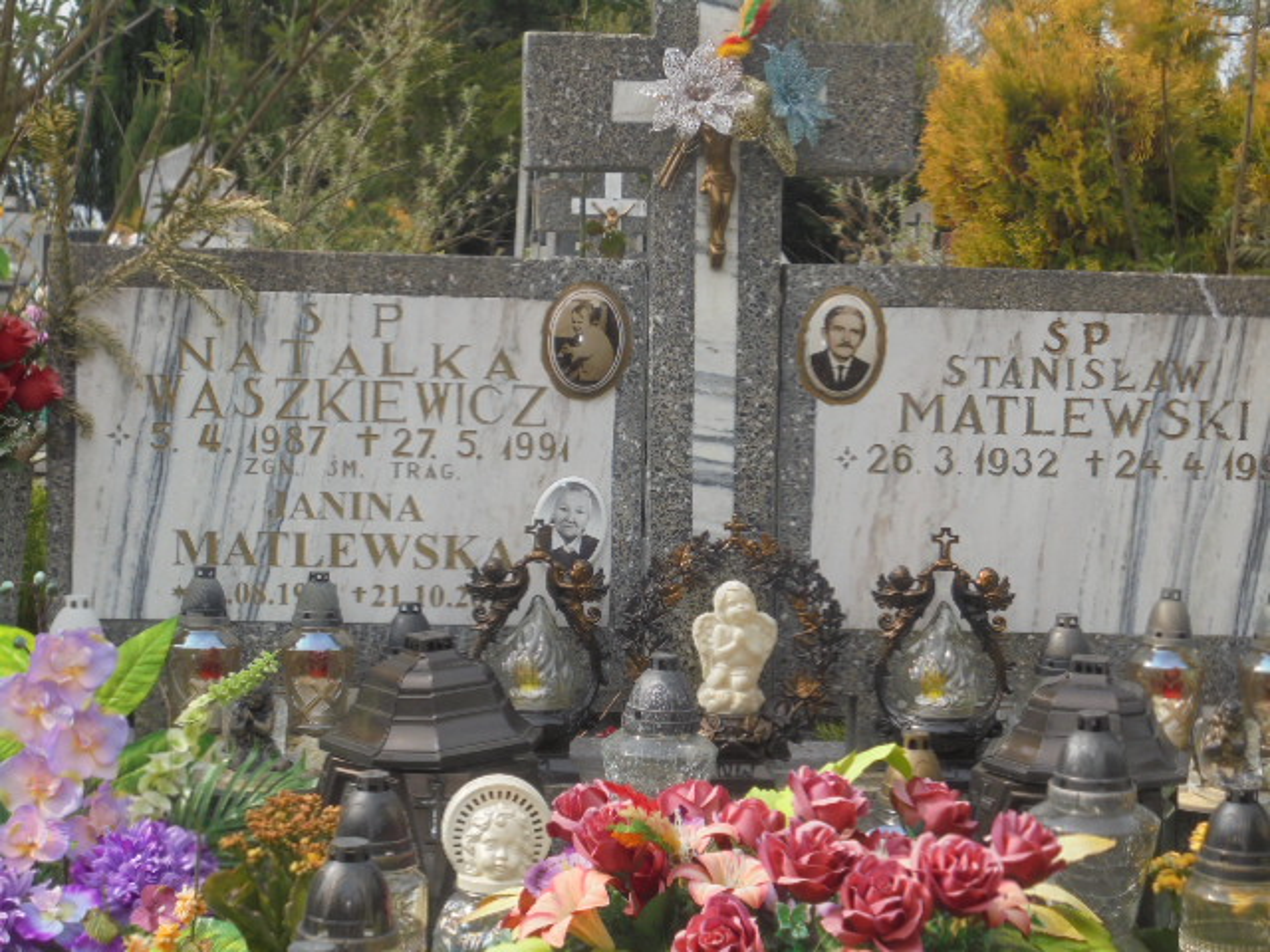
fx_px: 2348
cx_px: 635
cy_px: 476
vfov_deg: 22.9
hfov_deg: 30.3
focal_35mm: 64
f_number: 5.6
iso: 100
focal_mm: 11.5
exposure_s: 1/250
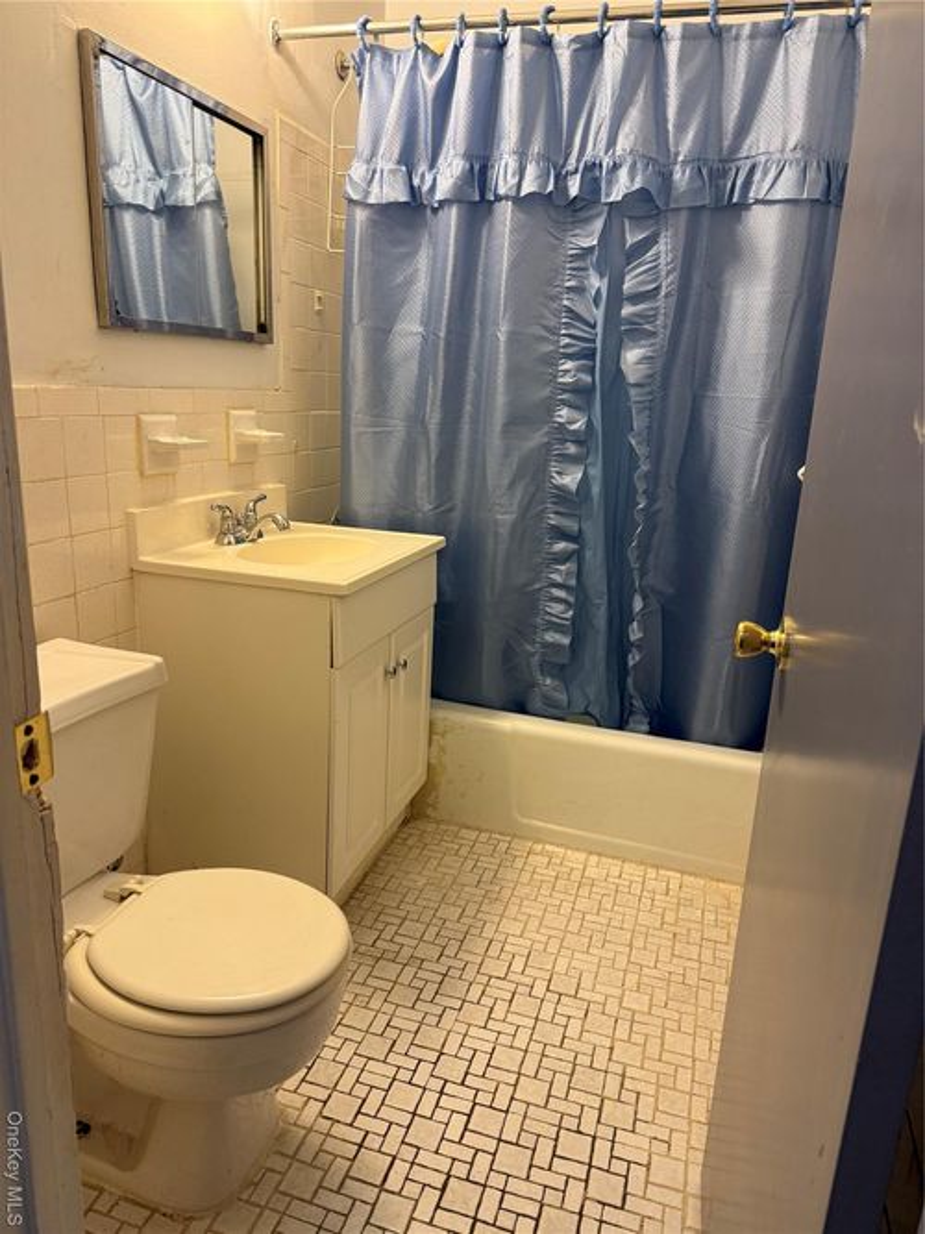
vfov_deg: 71.6
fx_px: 855
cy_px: 617
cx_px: 462
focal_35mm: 24
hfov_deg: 56.8
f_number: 1.78
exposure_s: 1/60
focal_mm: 6.76
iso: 200
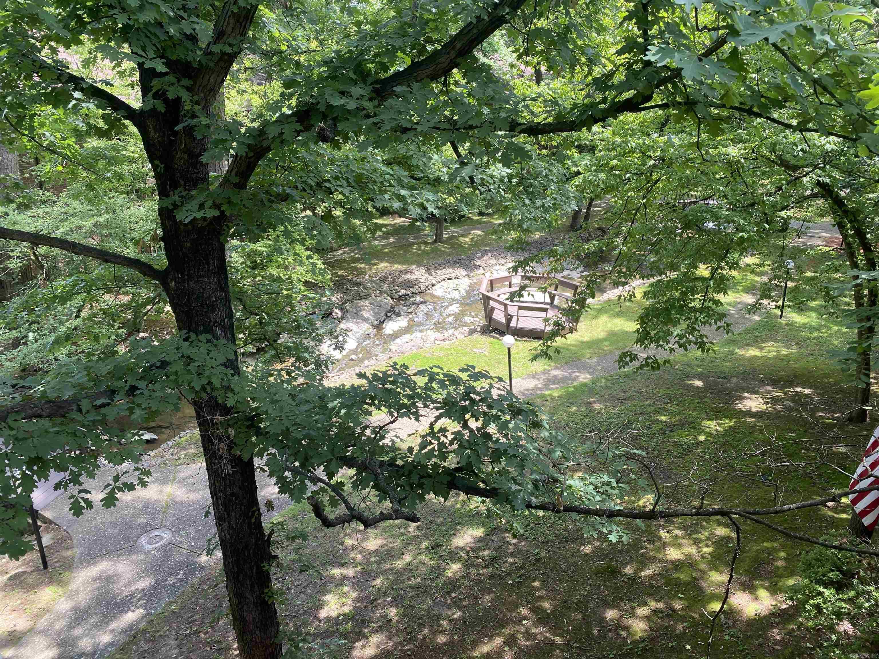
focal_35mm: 26
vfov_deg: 53.1
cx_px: 440
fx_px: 660
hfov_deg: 67.3
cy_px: 330
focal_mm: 4.25
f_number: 1.8
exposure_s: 1/122
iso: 32
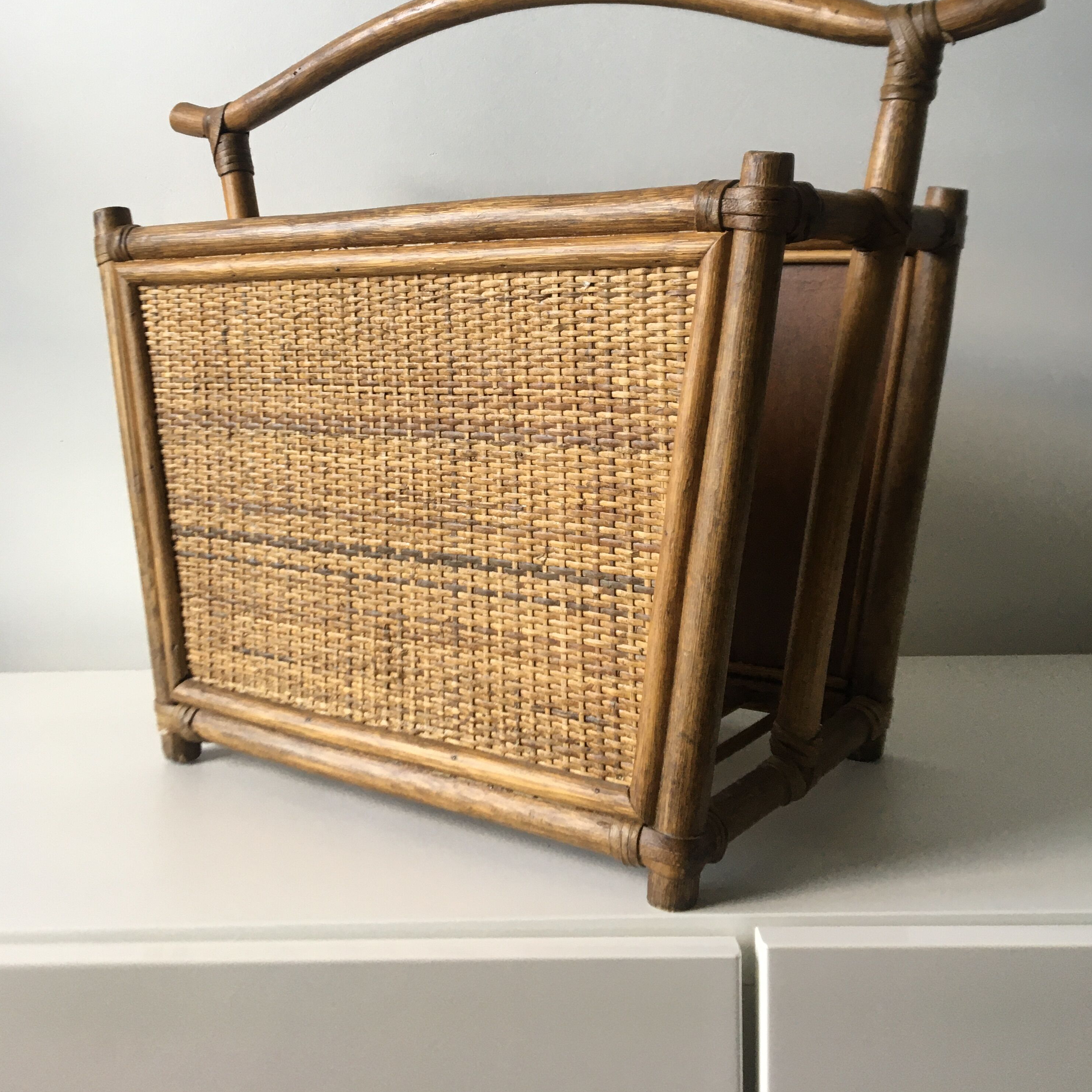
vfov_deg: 46.4
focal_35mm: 35
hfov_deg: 47.2
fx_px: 1249
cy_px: 352
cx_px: 541
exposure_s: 1/33
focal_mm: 4.15
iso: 40
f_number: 2.2
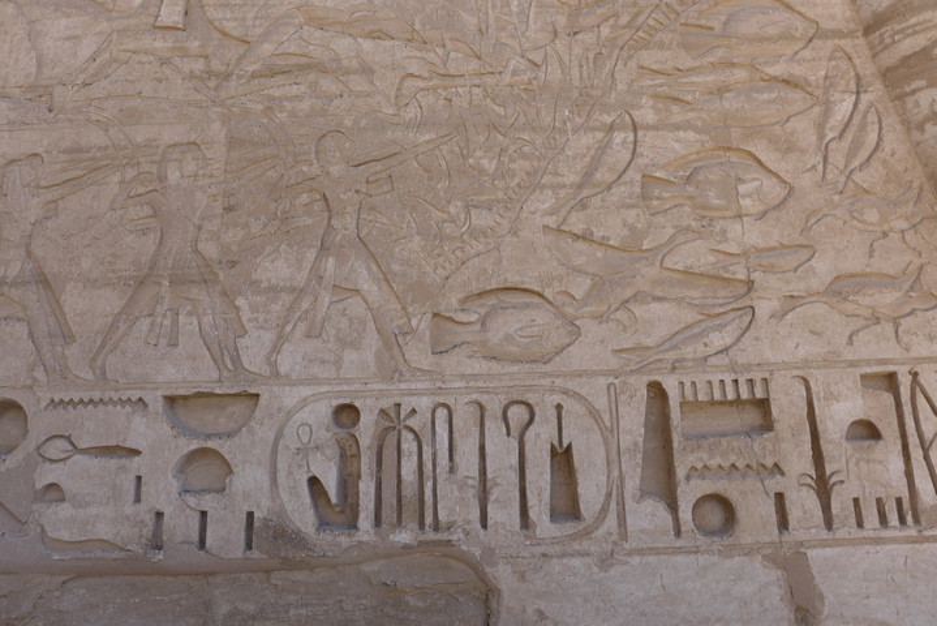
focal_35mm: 24
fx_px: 625
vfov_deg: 53.2
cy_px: 313
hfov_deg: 73.7
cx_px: 468
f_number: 2.8
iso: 80
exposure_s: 1/800
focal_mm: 4.7
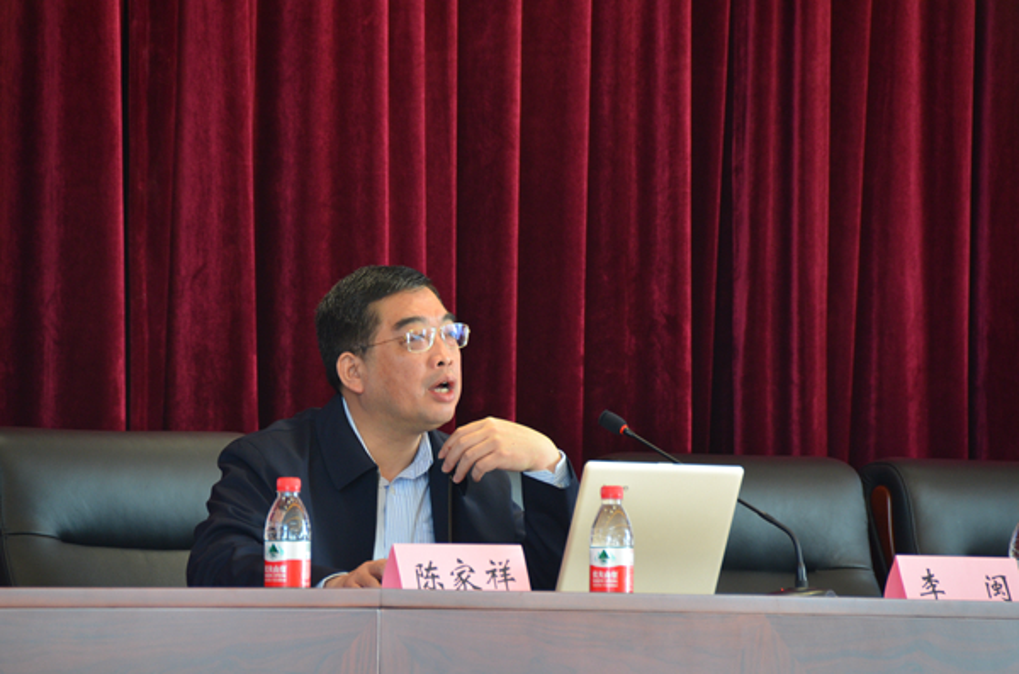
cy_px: 337
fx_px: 8471
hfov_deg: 6.9
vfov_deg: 4.6
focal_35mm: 300
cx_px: 510
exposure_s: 1/40
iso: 640
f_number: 5.6
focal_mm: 200
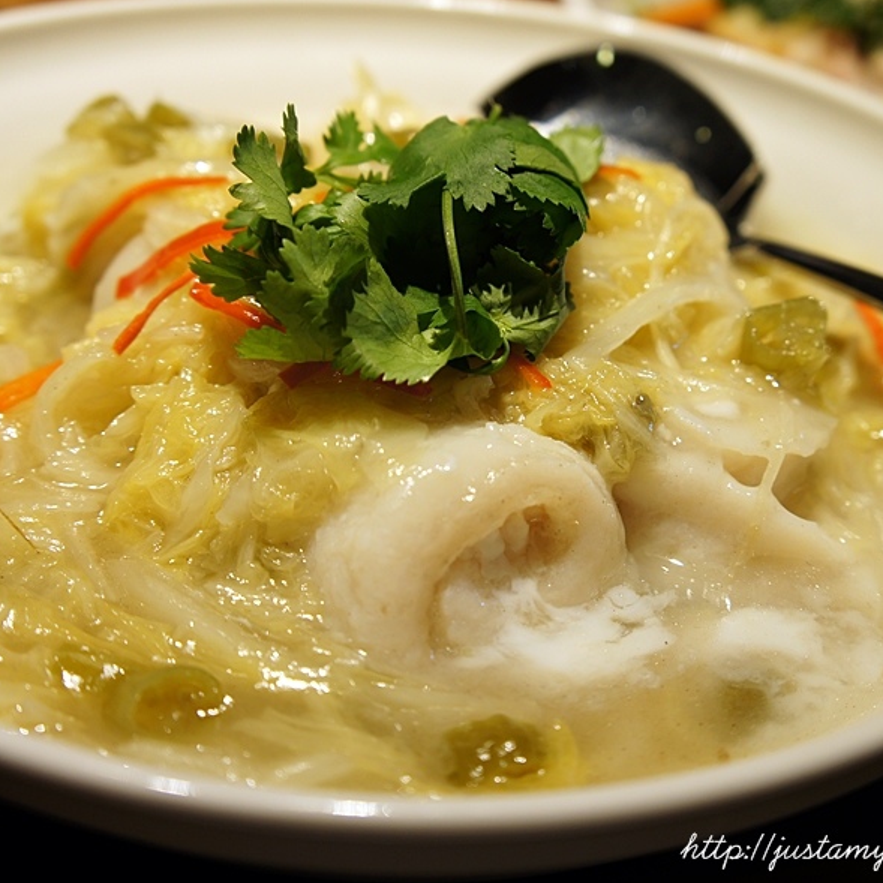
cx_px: 529
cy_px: 437
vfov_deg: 34.9
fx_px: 1404
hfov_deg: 34.8
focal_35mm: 49
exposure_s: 1/100
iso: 200
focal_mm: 25
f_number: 4
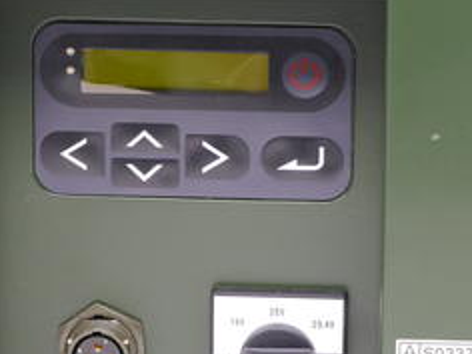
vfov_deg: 5.4
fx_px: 3736
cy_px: 246
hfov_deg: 7.2
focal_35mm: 274
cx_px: 172
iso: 400
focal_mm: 81
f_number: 9
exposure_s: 1/5
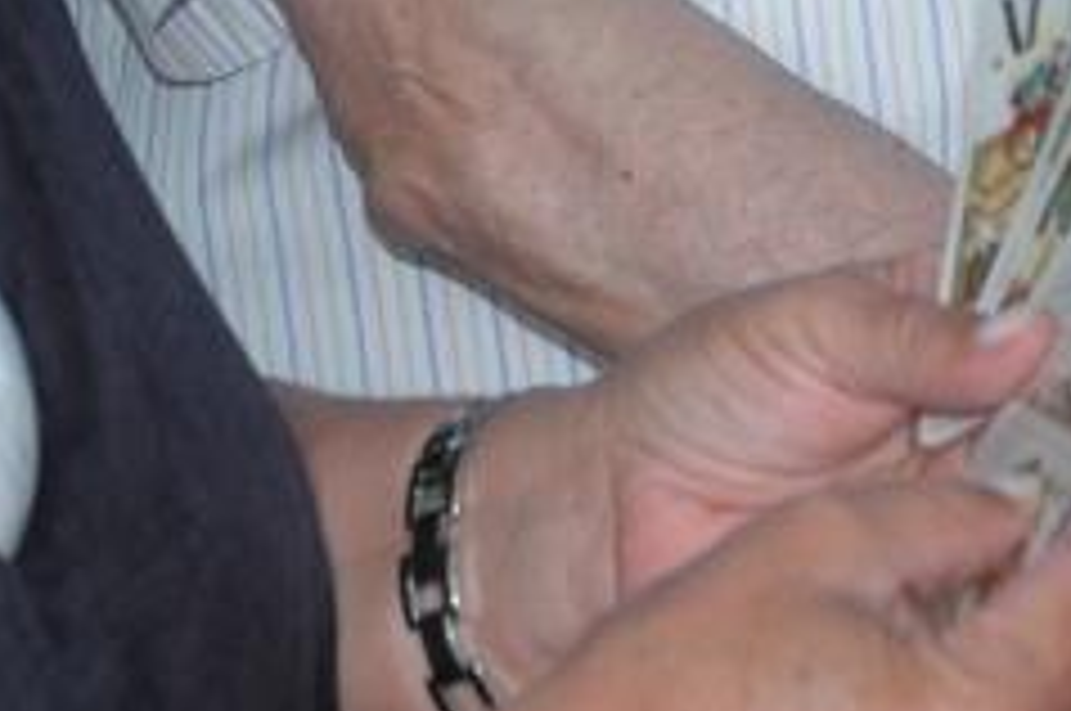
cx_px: 529
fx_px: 10577
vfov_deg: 3.8
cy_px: -614
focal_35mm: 356
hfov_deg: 5.8
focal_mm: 52
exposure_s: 1/40
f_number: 4.5
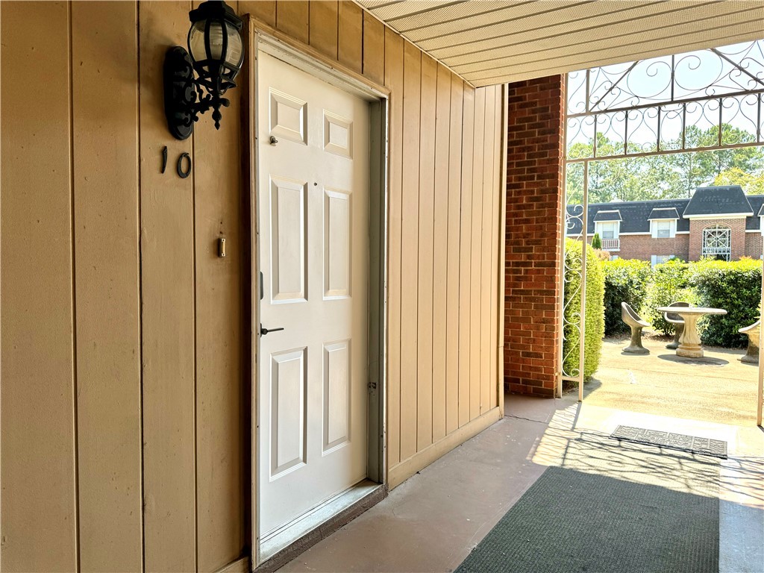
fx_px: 530
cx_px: 382
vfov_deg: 56.8
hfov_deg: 71.6
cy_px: 286
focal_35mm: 24
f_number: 1.78
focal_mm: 6.76
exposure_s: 1/402
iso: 80
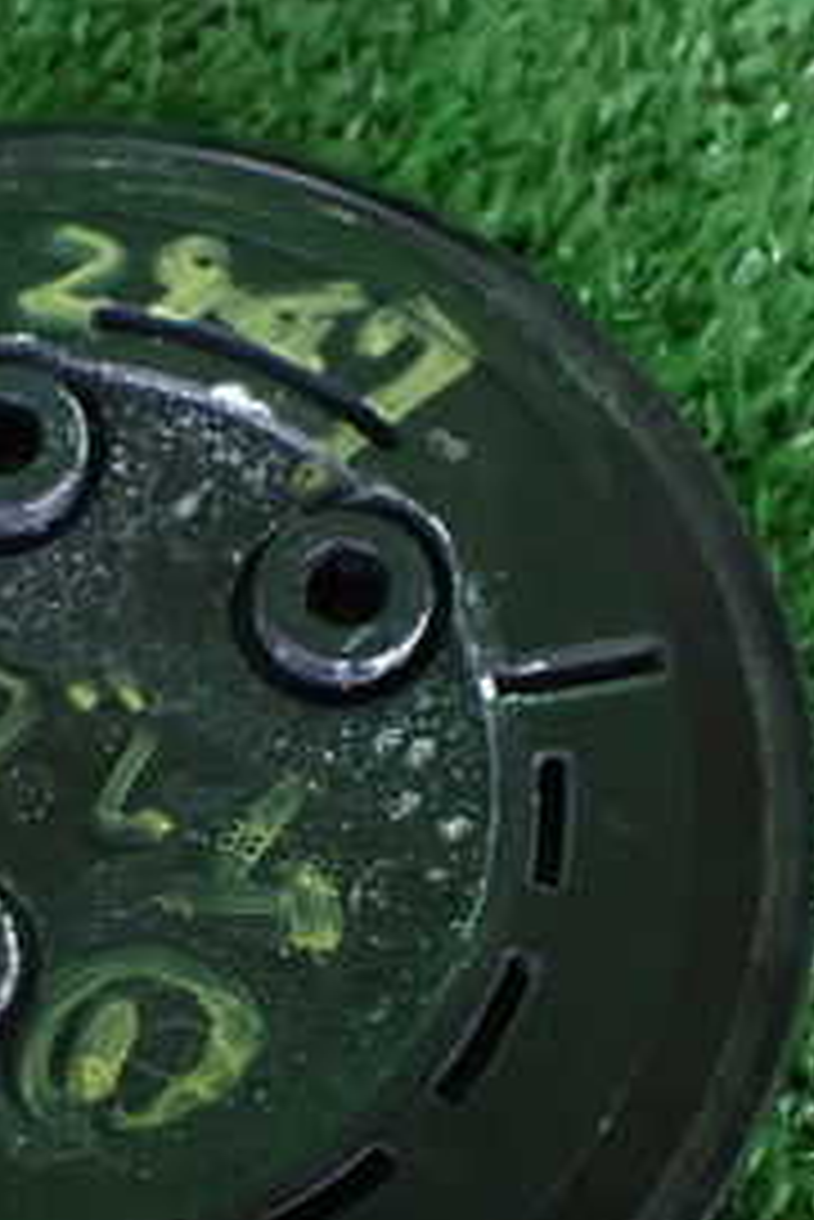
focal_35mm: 69
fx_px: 2337
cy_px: 792
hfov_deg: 19.5
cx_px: 108
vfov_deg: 29.1
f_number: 2.3
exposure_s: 1/30
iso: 1250
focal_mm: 5.4
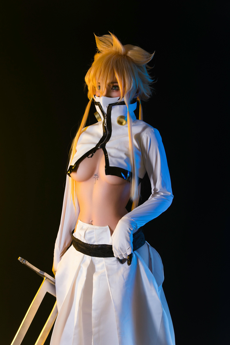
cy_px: 172
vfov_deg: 33.2
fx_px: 579
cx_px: 115
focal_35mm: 60
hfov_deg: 22.5
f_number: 5
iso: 400
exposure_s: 1/100
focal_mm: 60.4
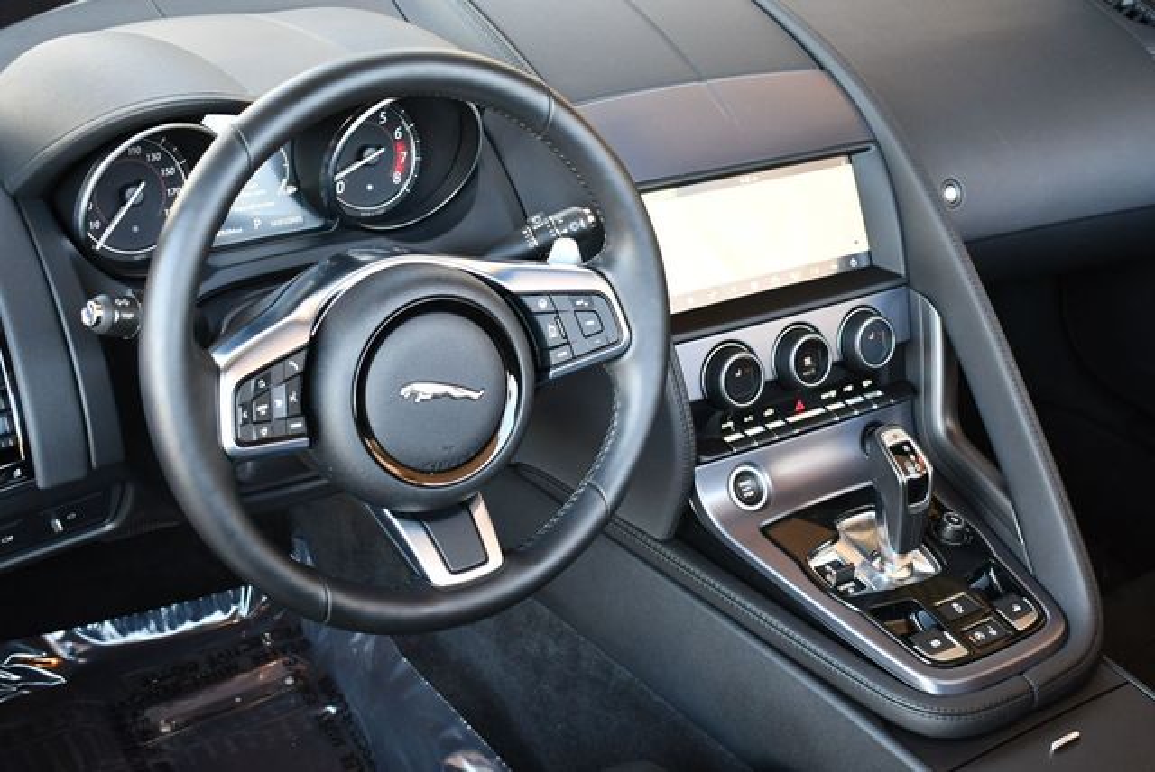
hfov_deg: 39.6
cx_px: 578
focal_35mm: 50
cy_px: 386
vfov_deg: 27.0
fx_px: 1606
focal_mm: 25
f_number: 4
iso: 900
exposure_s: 1/125
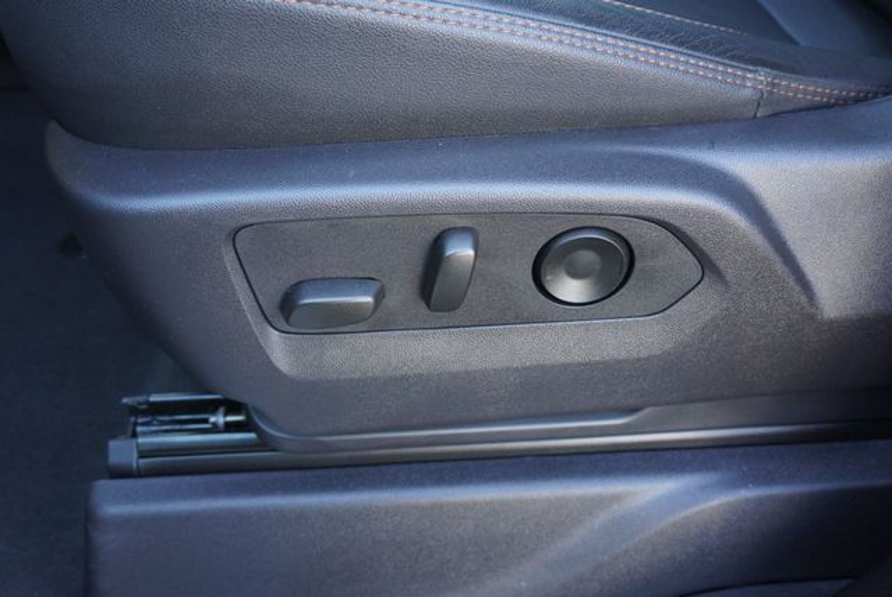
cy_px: 298
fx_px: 893
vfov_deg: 36.9
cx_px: 446
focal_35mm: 36
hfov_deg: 53.1
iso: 2000
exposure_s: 1/160
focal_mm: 24
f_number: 4.5
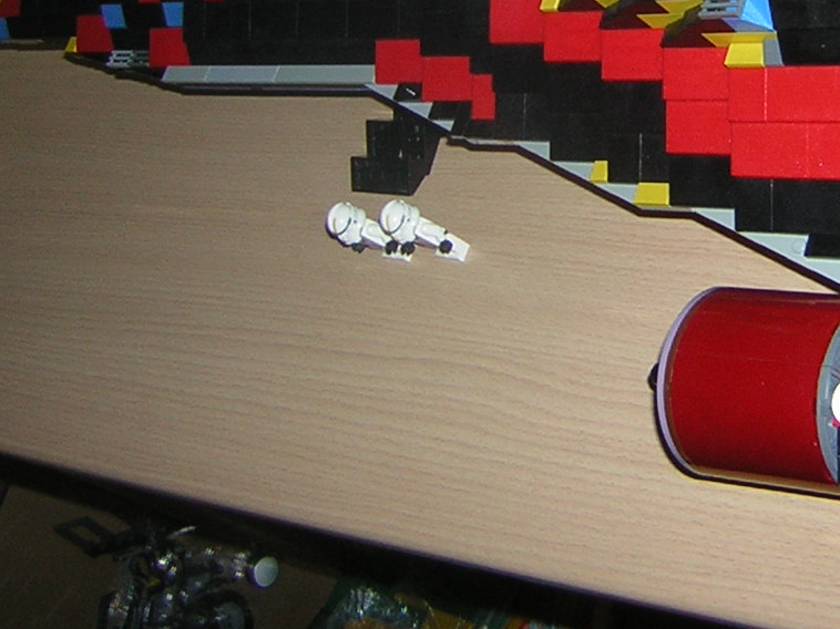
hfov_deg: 24.7
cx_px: 806
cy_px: 28
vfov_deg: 18.9
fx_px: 1844
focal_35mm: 76
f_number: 2.6
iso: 50
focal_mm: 4.7
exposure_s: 1/60.1
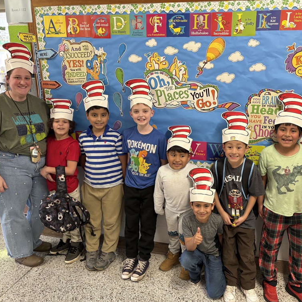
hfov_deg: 52.1
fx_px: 306
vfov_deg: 52.5
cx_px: 185
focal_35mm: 31
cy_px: 150
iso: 200
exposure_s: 1/60
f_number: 1.6
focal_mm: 5.96
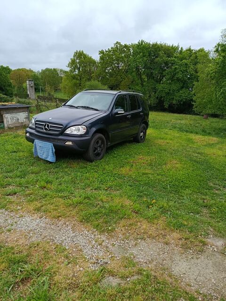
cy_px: 150
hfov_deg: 56.8
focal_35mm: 24
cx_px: 113
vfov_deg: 71.6
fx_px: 209
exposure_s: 1/278
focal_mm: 5.24
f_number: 1.7
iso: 50
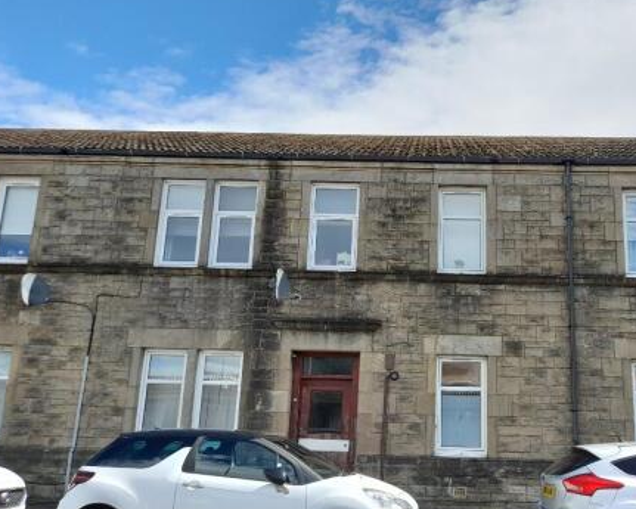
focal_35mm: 33
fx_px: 621
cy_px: 302
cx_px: 412
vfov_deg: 44.4
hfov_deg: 53.4
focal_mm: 4.6
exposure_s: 1/514
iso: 20
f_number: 2
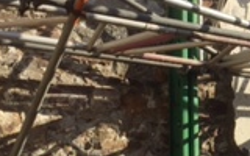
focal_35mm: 123
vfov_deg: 10.6
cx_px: 317
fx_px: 838
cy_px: 94
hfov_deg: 16.1
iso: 32
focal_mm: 4.15
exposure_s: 1/1647
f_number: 2.2
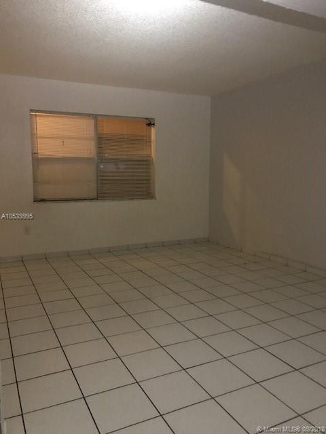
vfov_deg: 63.4
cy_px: 217
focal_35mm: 28
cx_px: 163
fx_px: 352
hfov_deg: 49.7
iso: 100
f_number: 1.8
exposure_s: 1/4
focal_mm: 3.99
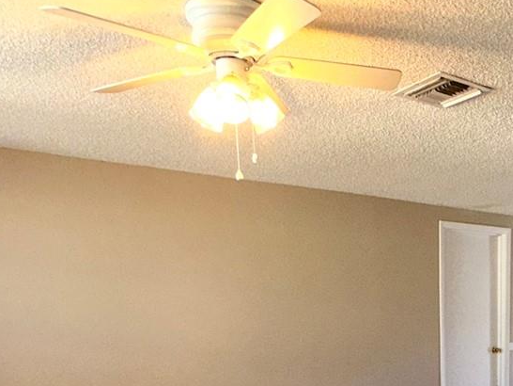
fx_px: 608
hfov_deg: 43.6
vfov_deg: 31.0
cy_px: 432
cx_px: 412
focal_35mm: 41
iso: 160
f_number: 2.2
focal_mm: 2.22
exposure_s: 1/60
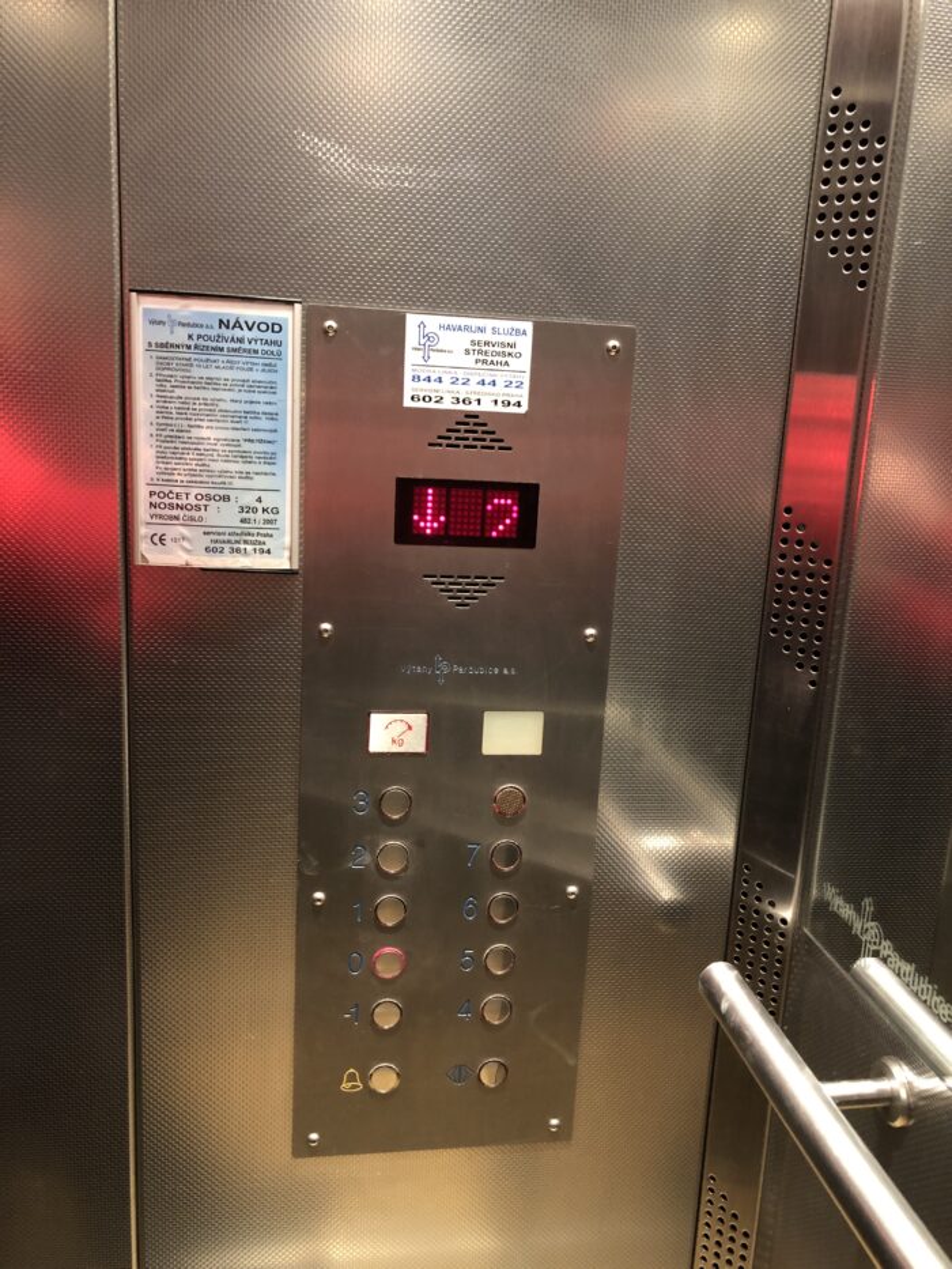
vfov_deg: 63.4
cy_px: 634
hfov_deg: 49.8
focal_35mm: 28
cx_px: 476
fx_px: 1026
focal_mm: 3.99
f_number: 1.8
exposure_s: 1/7
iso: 100
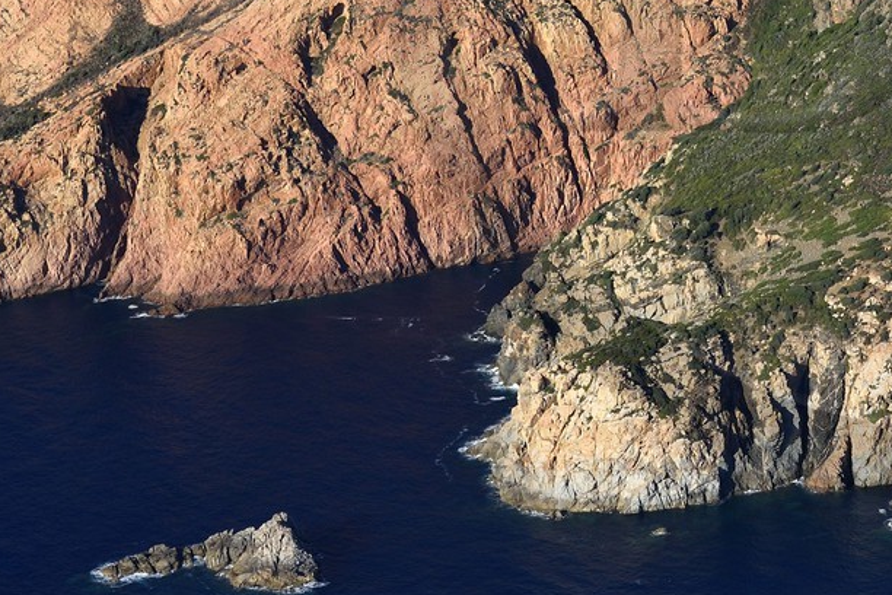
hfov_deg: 17.2
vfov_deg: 11.7
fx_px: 2849
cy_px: -106
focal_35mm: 115
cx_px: 966
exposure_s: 1/800
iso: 400
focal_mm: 44
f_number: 9
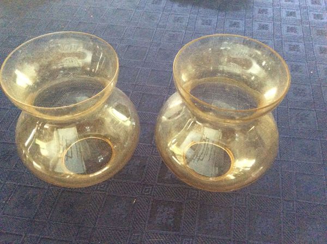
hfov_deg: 56.9
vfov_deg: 44.0
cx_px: 164
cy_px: 122
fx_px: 302
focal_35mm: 32
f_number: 2.4
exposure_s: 1/17
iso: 500
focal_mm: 3.3
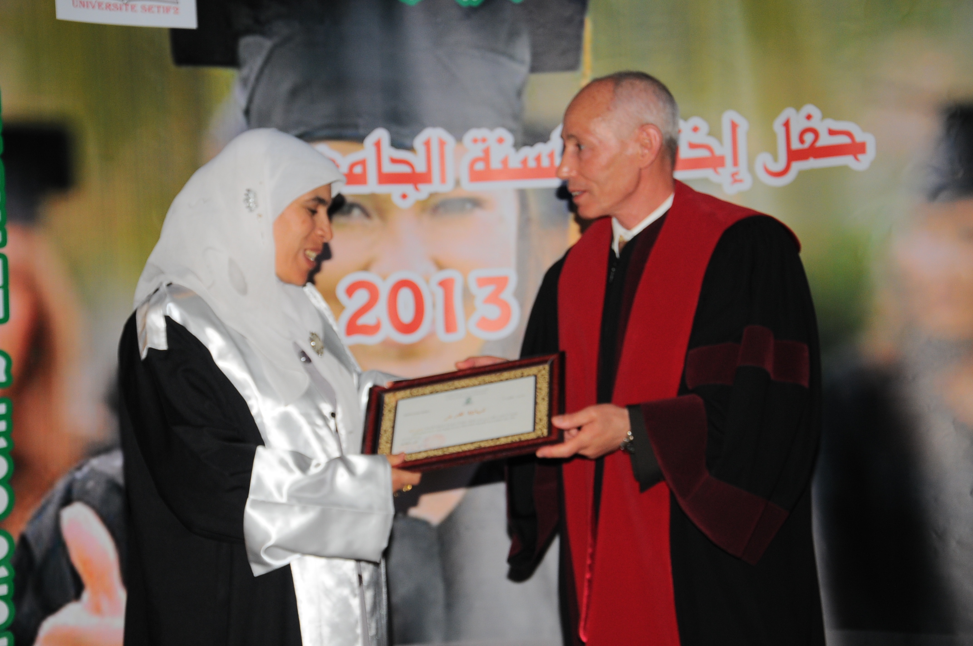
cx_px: 486
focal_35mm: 87
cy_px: 323
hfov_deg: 23.4
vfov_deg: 15.7
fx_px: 2349
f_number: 5
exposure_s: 1/60
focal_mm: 58
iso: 400
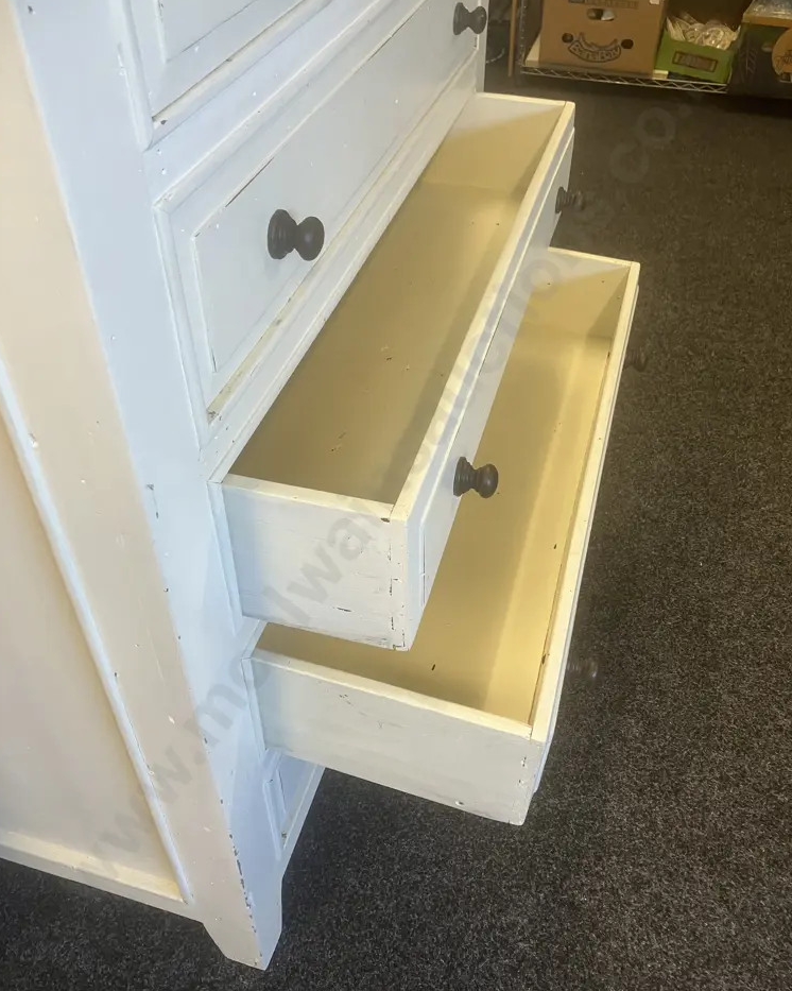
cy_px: 465
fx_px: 879
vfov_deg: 58.7
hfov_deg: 48.5
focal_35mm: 30
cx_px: 401
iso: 80
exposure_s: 1/50
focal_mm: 3.99
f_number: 1.8
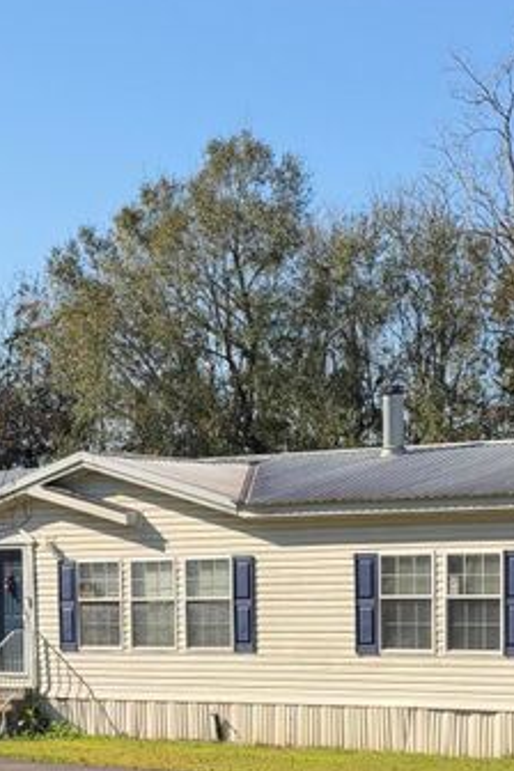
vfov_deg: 20.1
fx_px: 2120
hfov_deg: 13.8
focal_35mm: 99
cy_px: 735
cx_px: 294
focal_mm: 6.76
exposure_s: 1/3891
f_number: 1.78
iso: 64
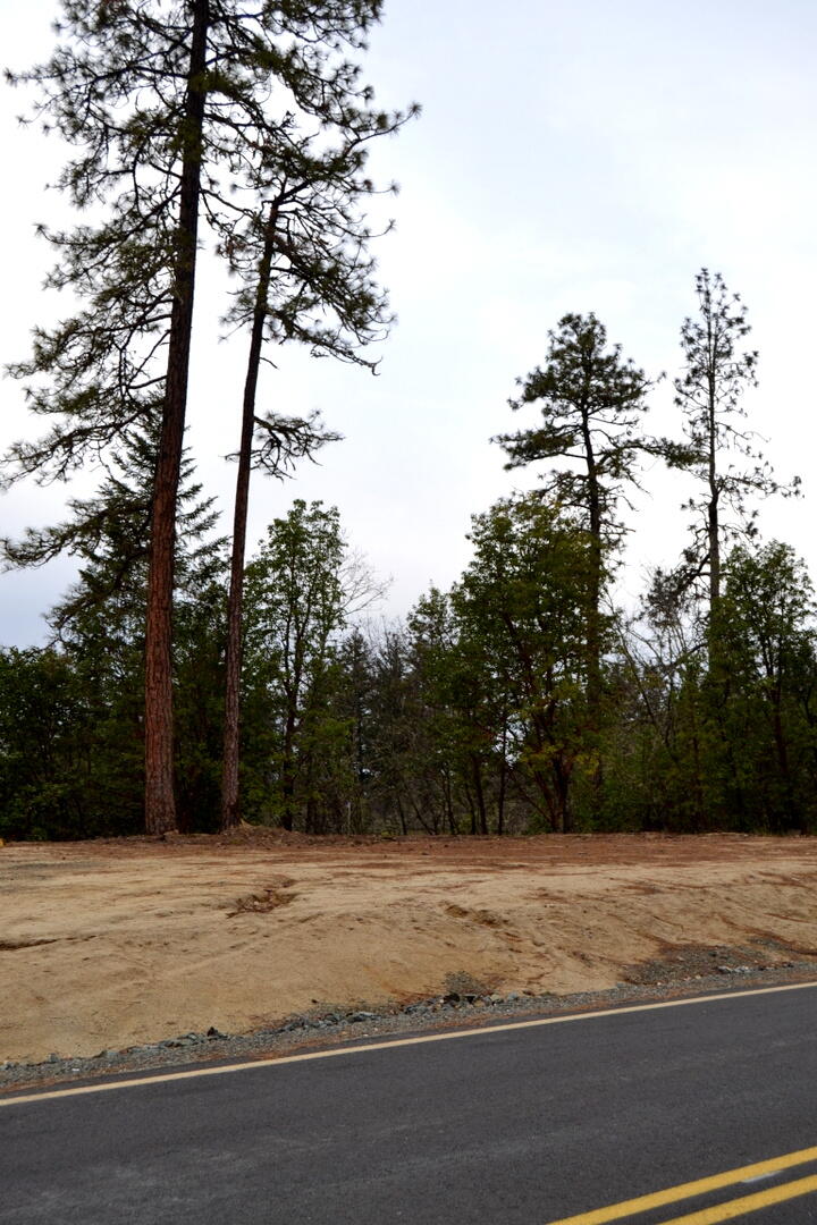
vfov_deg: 49.6
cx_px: 408
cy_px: 612
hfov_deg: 34.2
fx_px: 1328
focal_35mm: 39
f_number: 6.3
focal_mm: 26
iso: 100
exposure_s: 1/200
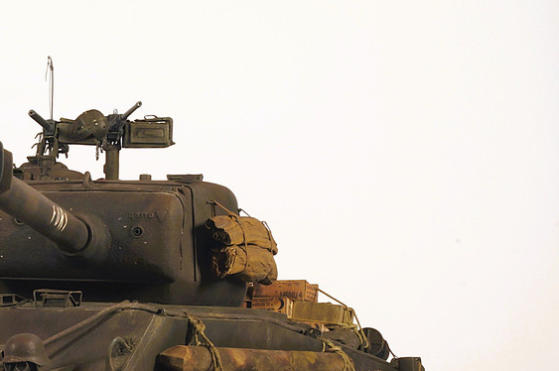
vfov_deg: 17.4
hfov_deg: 24.8
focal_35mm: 77
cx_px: -34
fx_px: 1194
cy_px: 349
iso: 100
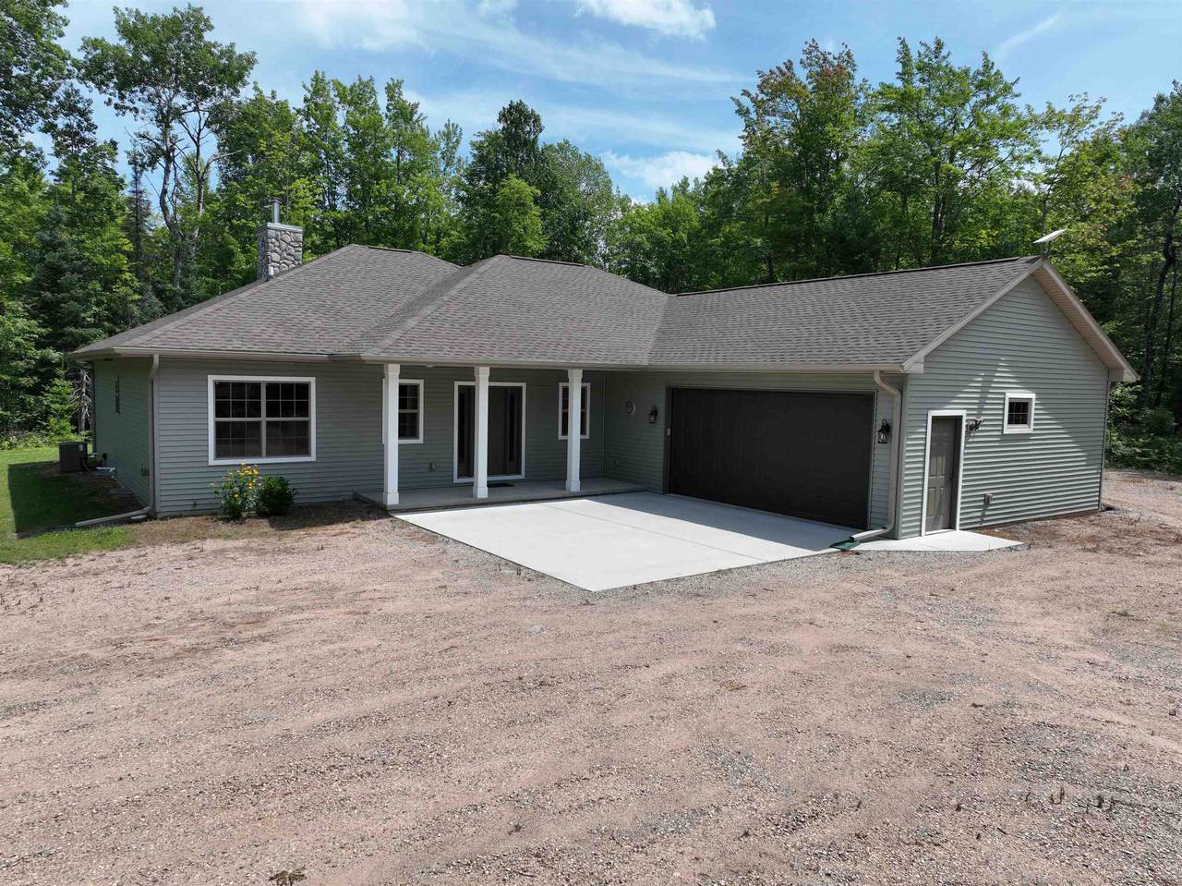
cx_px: 591
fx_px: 819
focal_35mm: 24
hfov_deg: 71.6
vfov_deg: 56.8
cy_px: 443
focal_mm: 12.29
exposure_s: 1/500
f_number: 2.8
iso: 100
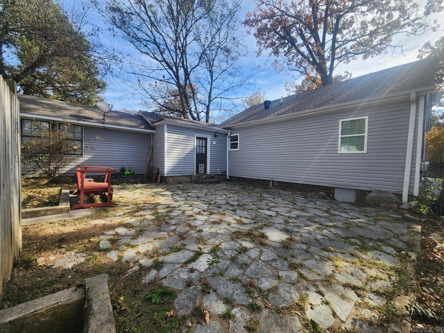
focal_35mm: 13
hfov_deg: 106.2
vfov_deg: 89.9
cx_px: 222
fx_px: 167
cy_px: 166
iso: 50
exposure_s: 1/684
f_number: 2.2
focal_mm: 2.2
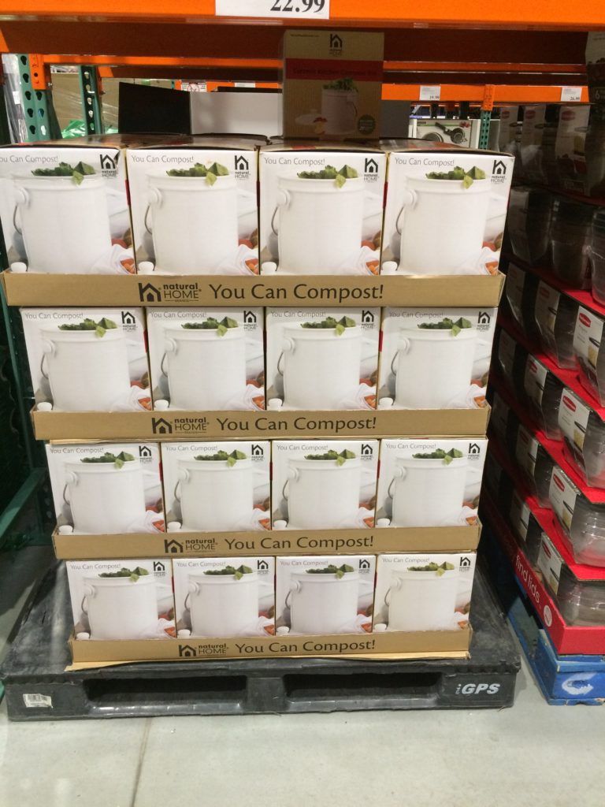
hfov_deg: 48.2
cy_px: 404
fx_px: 676
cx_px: 302
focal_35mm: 29
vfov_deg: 61.7
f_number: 2.2
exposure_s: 1/30
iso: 160
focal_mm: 4.15
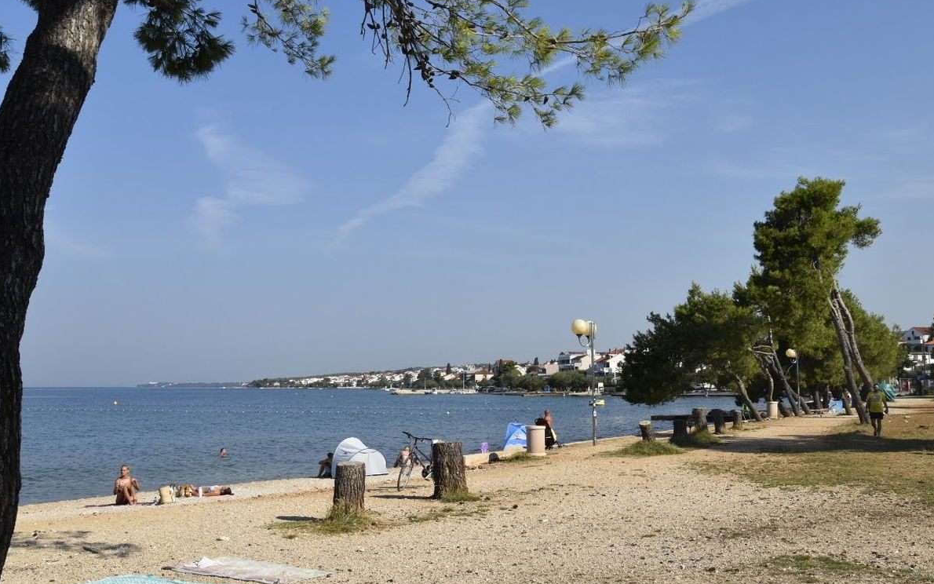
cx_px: 487
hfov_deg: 52.7
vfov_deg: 34.4
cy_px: 258
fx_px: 942
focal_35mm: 37
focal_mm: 18
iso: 200
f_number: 10
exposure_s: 1/400
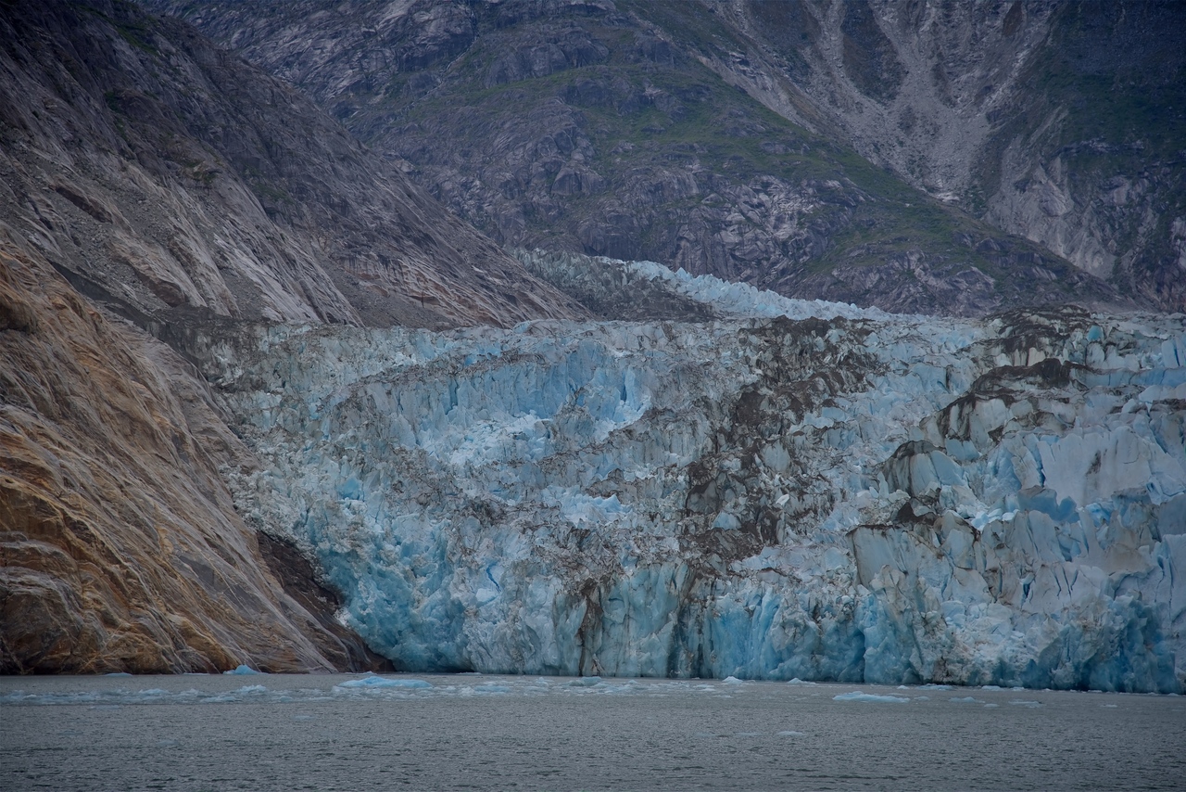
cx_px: 593
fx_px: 3954
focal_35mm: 120
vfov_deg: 11.4
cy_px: 396
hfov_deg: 17.1
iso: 100
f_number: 5.6
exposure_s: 1/250
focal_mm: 120
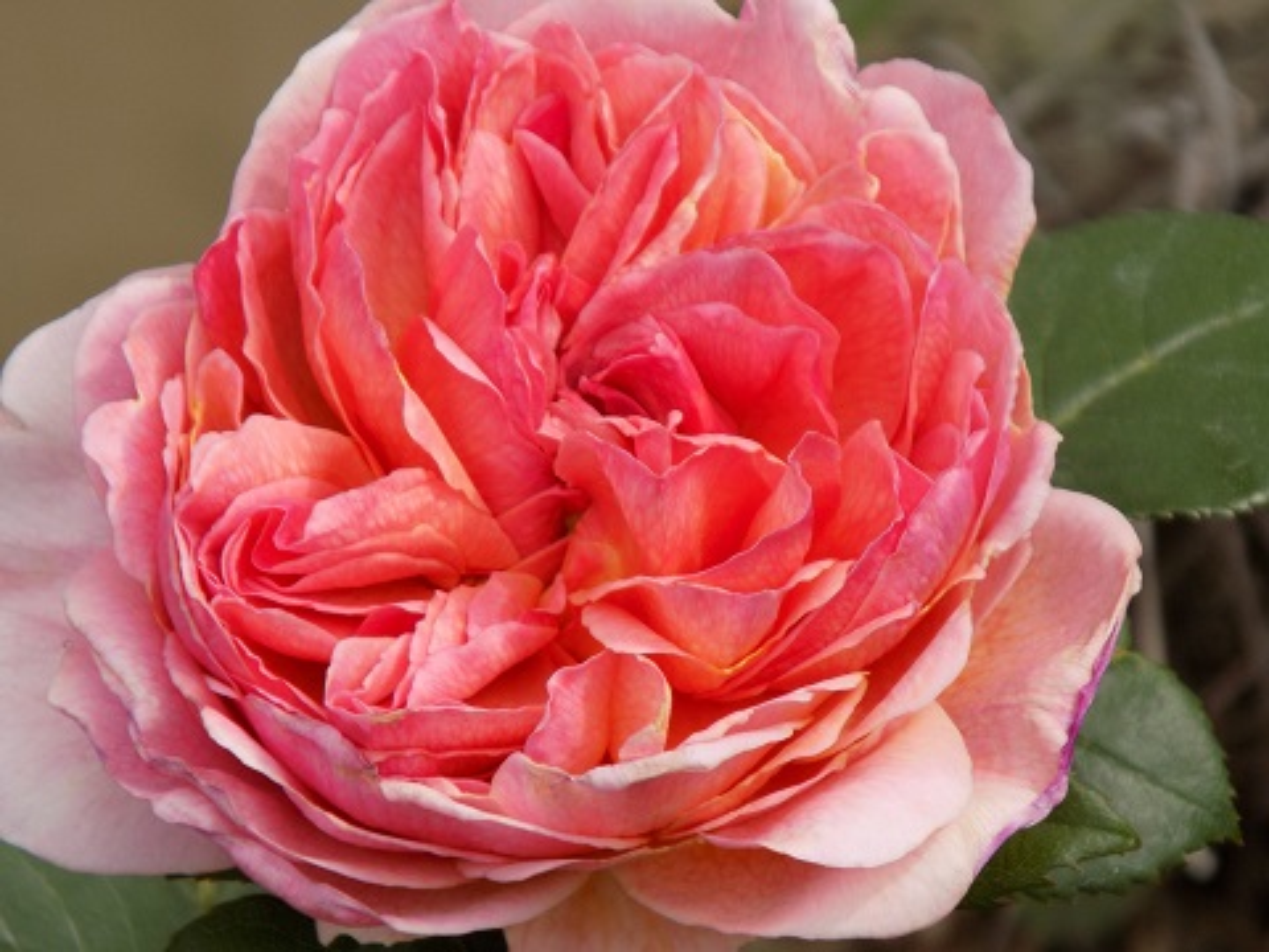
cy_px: 476
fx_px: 21446
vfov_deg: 2.5
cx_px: 634
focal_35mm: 585
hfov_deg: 3.4
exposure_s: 1/160
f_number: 5.9
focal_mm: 104
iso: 80
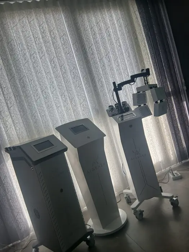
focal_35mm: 26
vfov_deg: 67.3
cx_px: 94
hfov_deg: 53.1
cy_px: 126
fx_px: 189
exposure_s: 1/100
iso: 32
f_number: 1.8
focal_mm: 3.98
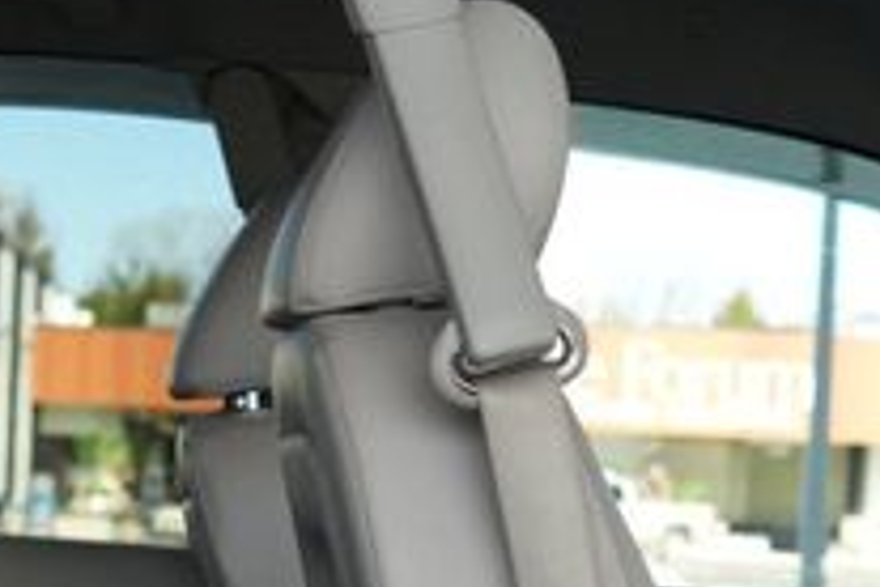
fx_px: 3398
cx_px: 446
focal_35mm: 139
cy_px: 842
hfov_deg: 14.8
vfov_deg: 9.6
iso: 1600
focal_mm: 30
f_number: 3.5
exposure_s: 1/160
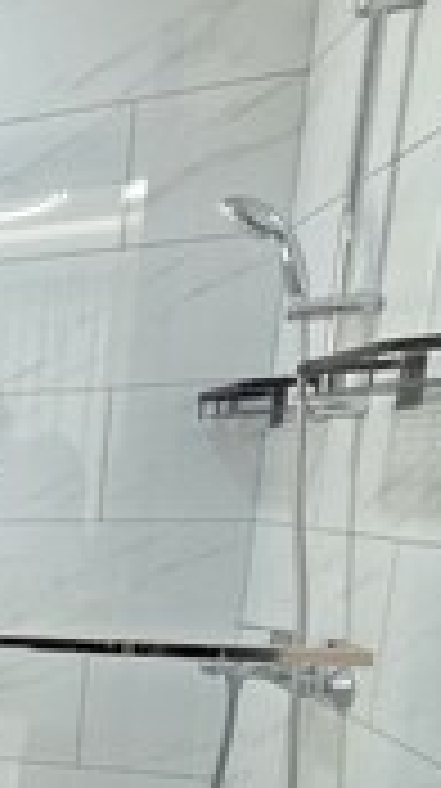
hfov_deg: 19.0
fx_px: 772
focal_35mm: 37
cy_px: 646
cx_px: -443
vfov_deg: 50.3
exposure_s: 1/50
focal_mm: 2.2
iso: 250
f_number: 1.9
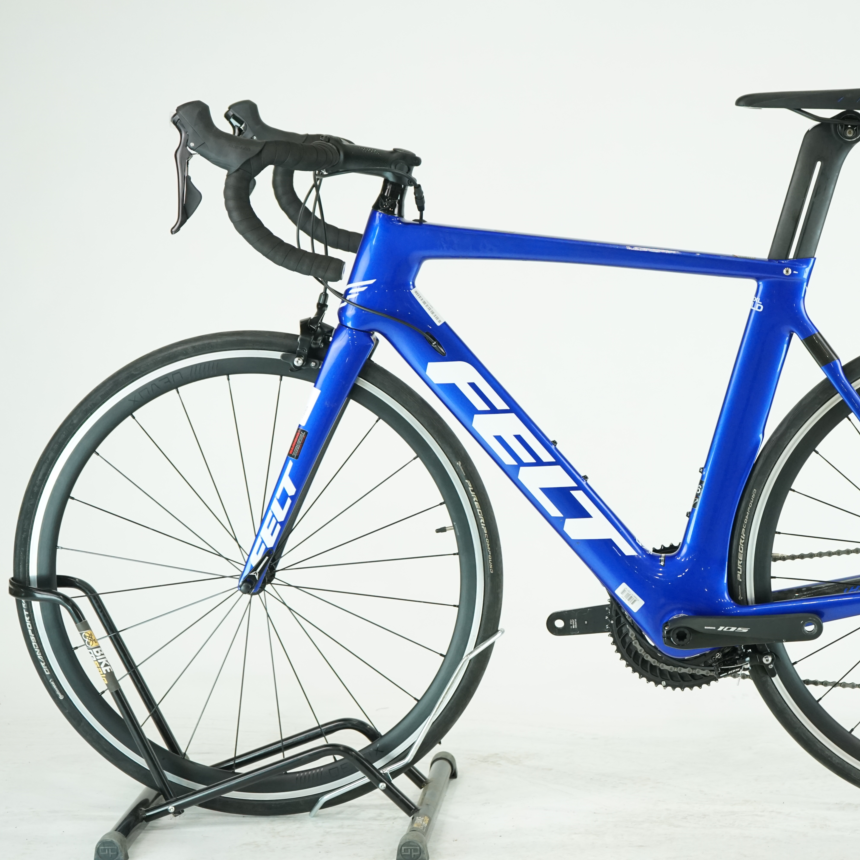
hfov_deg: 23.2
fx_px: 2080
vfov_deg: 23.4
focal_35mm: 74
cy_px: 430
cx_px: 621
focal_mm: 58
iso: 1600
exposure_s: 1/200
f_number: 5.6
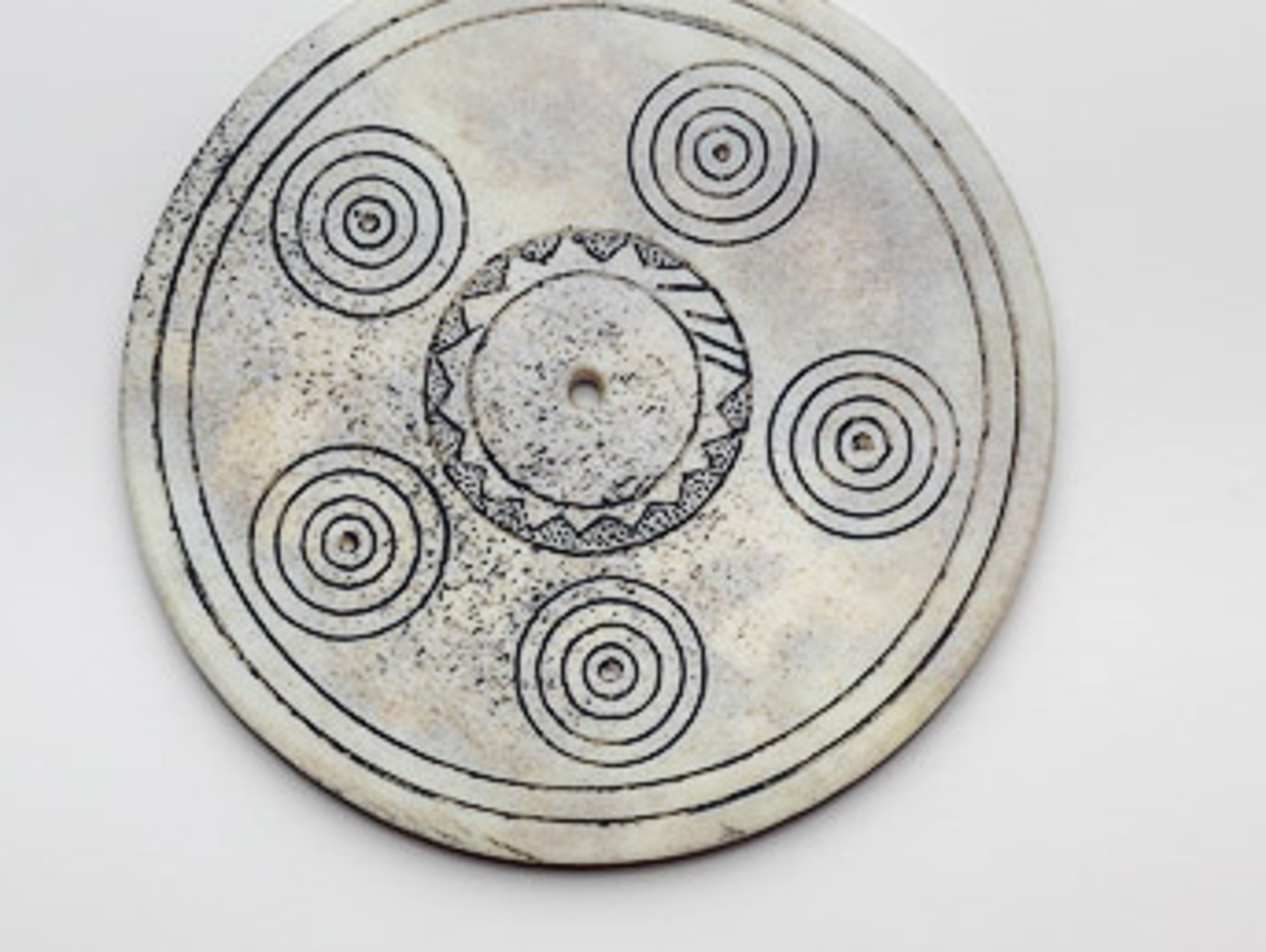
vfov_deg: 23.3
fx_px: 2306
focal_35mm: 63
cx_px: 609
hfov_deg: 30.7
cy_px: 406
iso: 125
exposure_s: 1/10
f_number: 16
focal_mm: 50
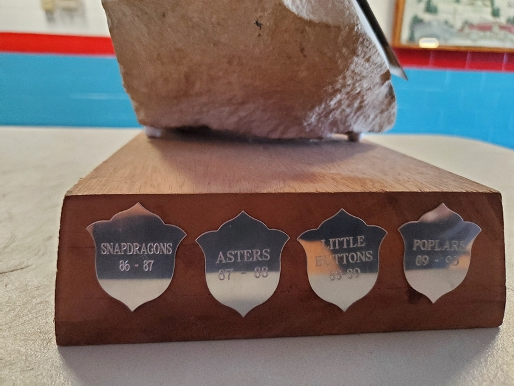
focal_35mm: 26
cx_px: 257
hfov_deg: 67.3
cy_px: 193
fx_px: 386
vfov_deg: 53.1
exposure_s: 1/40
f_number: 1.5
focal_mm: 4.3
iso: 400
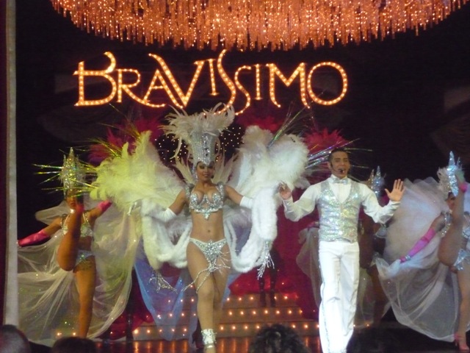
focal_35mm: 103
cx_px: 235
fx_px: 1398
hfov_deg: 19.1
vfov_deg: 14.4
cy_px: 176
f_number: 4.7
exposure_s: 1/200
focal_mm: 17.5
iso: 1600
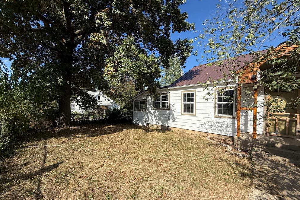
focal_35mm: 15
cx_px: 148
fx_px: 125
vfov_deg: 77.2
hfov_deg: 100.4
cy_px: 109
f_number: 2.2
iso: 50
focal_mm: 2.22
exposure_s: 1/2092
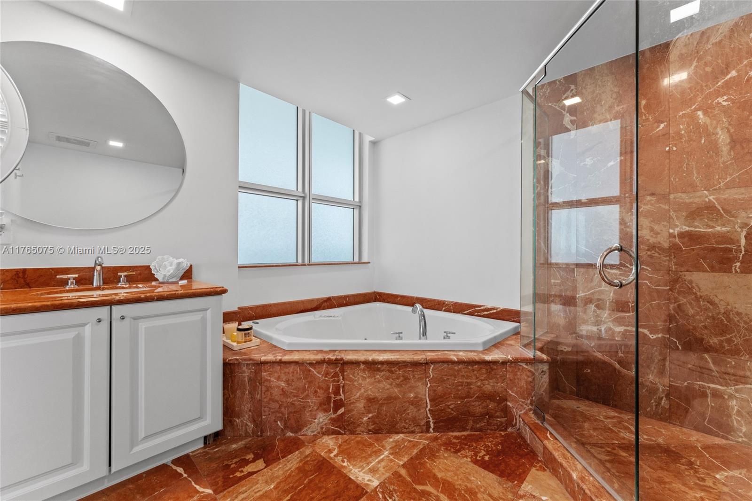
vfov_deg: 81.2
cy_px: 250
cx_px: 376
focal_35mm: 14
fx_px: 292
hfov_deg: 104.3
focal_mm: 14
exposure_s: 1/40
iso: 640
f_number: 9
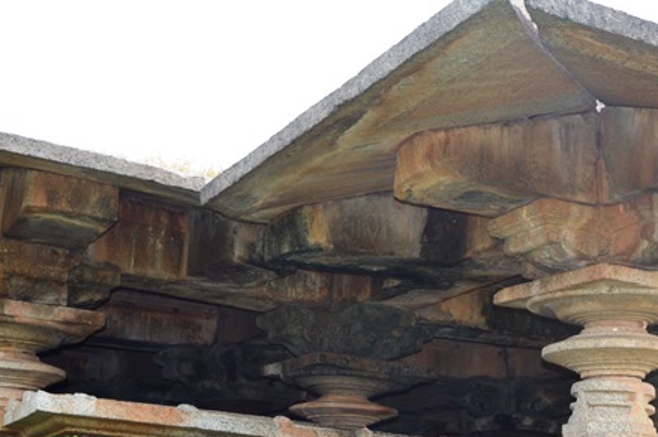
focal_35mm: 63
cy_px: 477
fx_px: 1151
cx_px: 453
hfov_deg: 31.6
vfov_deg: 20.6
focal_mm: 18
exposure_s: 1/200
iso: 100
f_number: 5.6
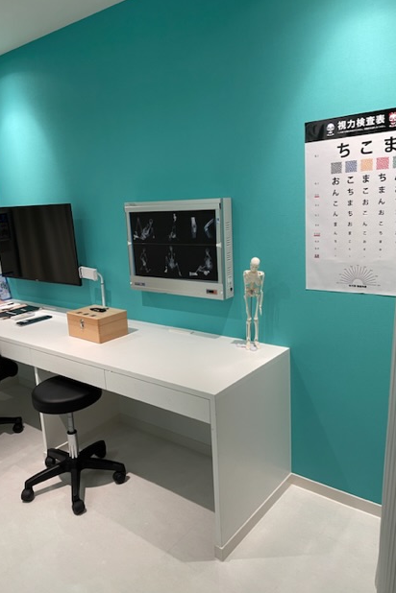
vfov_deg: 65.5
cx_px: 173
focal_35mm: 28
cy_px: 288
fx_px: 462
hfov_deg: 46.3
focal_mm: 5.1
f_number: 1.6
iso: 64
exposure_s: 1/50
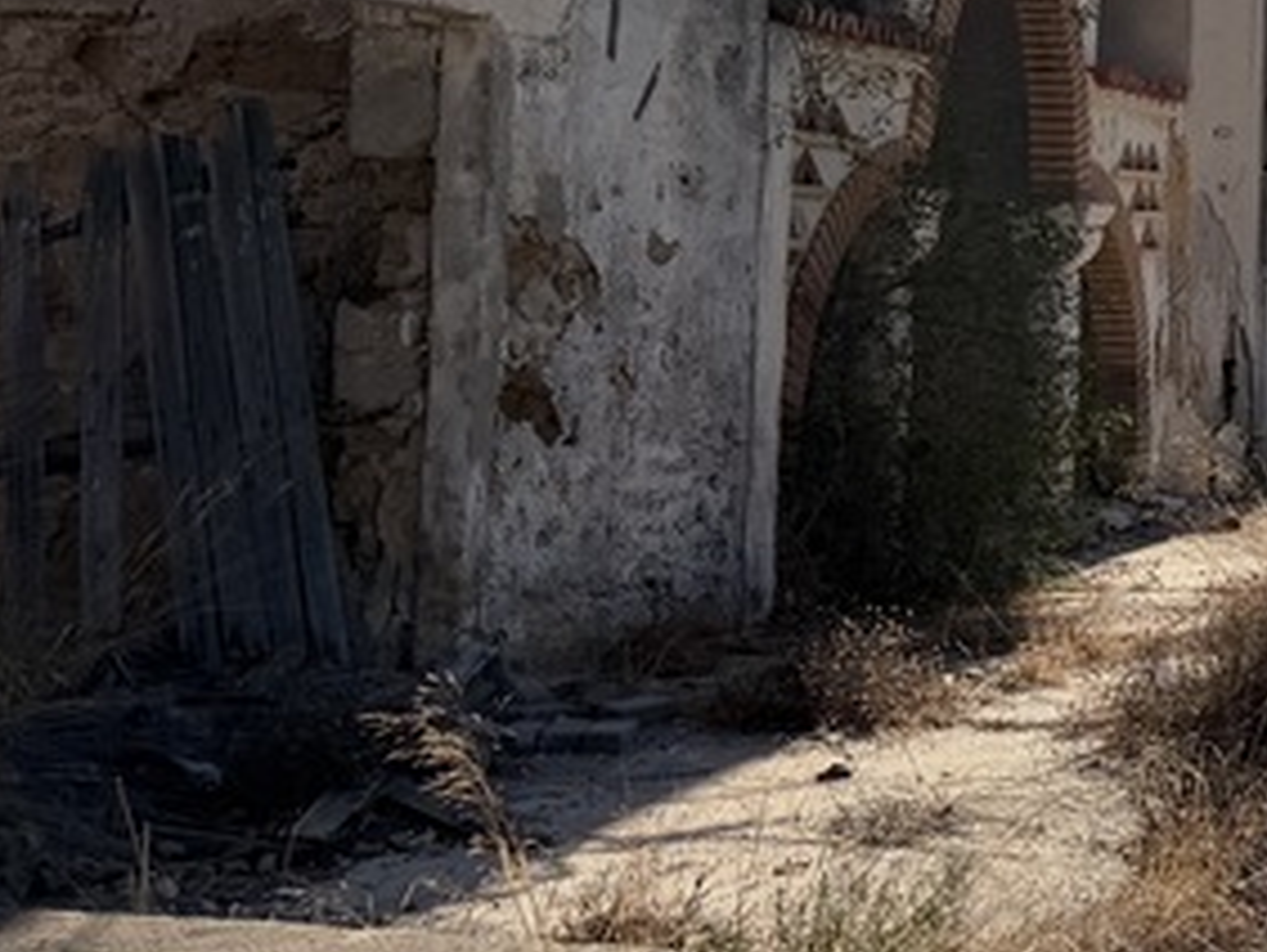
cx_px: 2161
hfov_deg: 18.7
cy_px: -67
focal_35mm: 85
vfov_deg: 16.9
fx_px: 3114
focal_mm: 6.76
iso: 80
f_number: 1.78
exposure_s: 1/10309
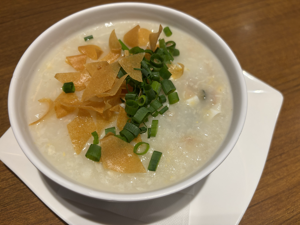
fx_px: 225
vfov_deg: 53.1
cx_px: 150
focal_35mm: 26
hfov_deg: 67.3
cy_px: 112
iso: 64
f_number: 1.6
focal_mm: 5.96
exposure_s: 1/50
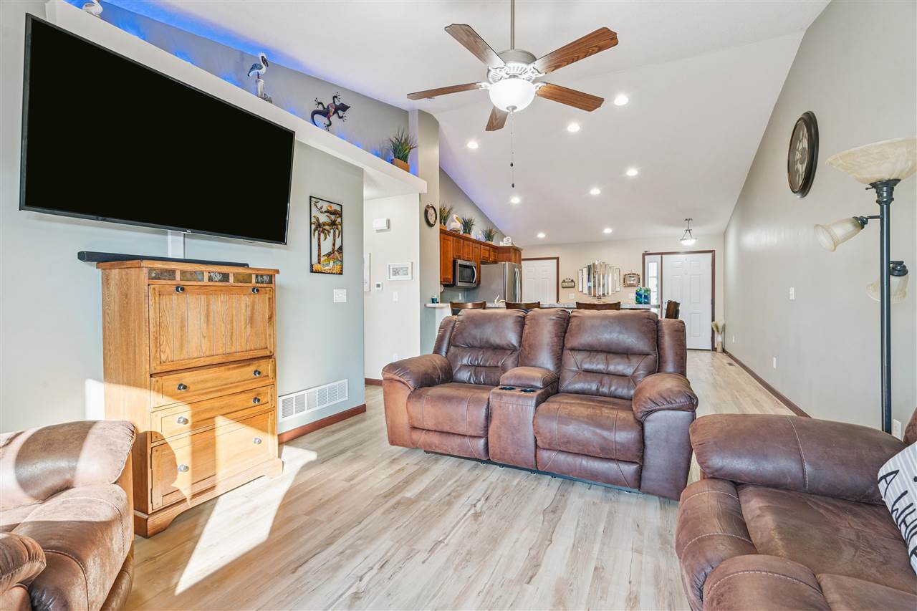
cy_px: 306
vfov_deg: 73.7
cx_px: 458
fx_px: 407
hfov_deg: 96.7
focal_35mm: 16
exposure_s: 1/4
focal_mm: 16
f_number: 10
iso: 400
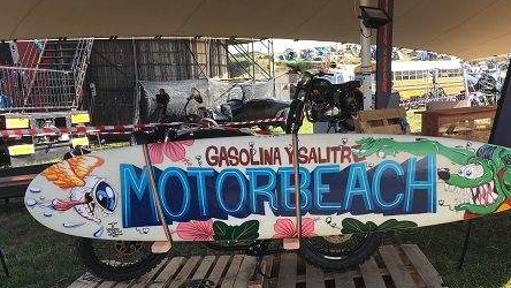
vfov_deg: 31.8
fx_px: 501
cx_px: 298
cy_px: 184
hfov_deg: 53.7
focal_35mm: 37
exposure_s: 1/359
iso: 25
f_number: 2.2
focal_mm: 4.15
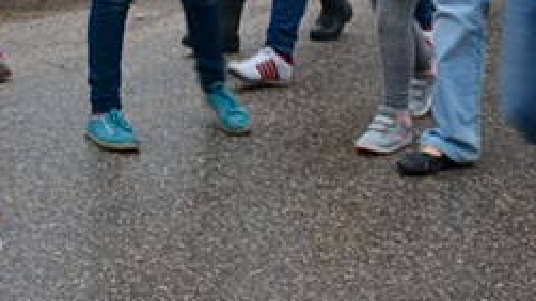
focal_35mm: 149
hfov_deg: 14.3
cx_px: 100
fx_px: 2117
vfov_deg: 7.9
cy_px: -239
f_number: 4
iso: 560
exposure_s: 1/60
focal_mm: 28
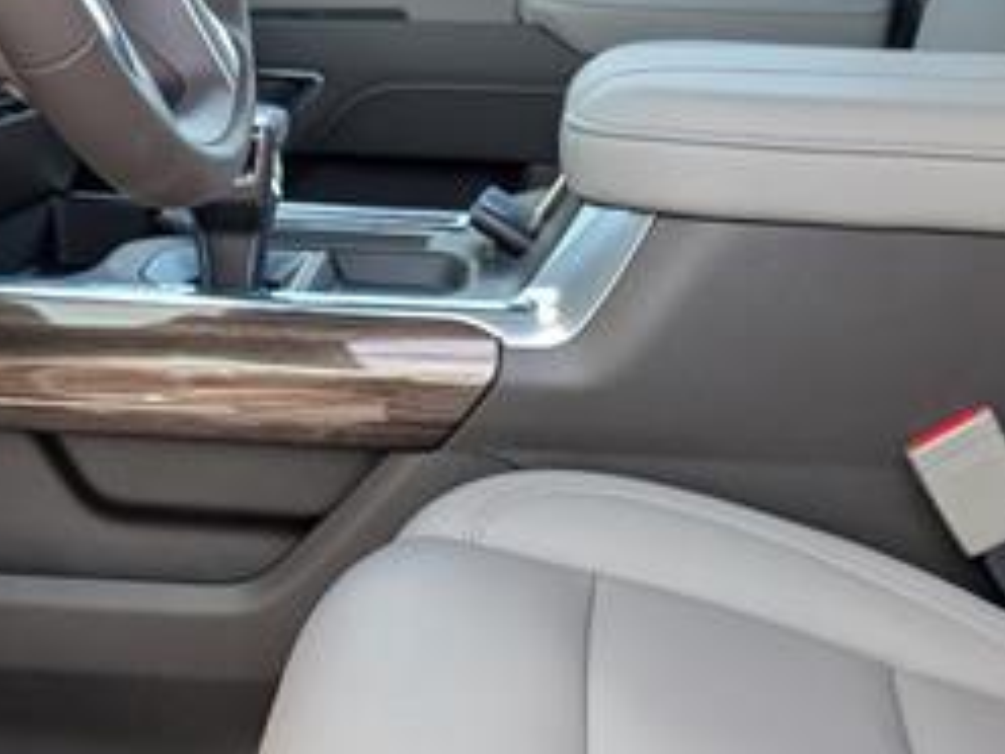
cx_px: 324
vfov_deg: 22.9
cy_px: 726
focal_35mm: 62
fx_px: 1800
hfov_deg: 30.9
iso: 86
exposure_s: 1/238
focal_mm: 6.9
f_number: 1.68
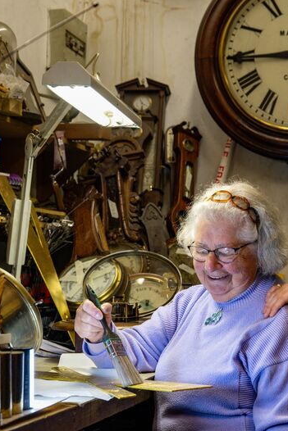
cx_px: 227
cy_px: 217
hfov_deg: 18.5
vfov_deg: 27.7
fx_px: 875
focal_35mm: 73
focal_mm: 48
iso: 800
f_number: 5
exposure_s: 1/80
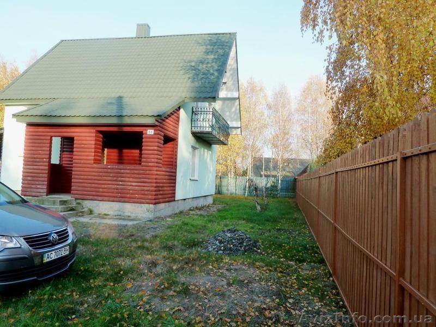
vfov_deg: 54.9
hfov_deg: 69.4
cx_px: 218
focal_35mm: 25
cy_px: 164
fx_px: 315
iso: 125
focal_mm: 4.1
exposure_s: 1/125
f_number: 4
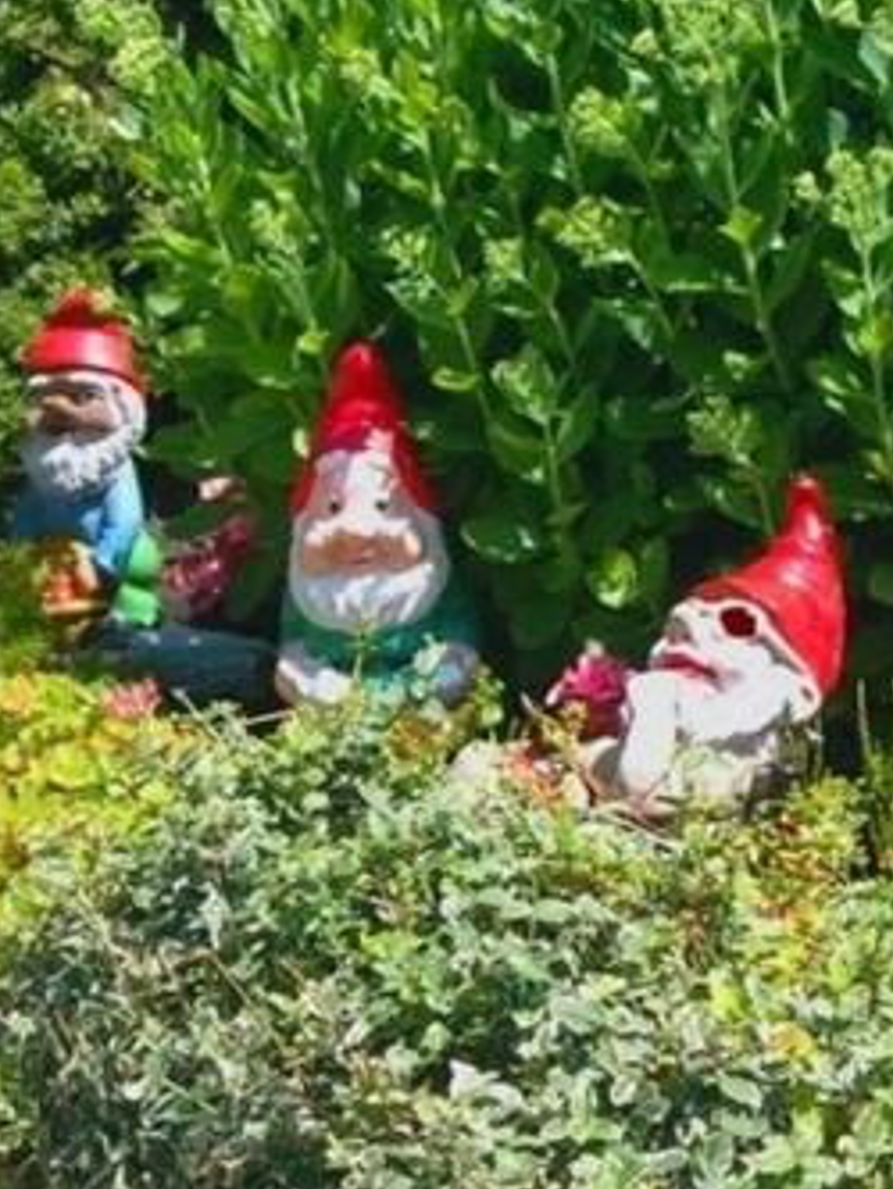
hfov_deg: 11.3
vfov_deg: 15.0
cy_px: 664
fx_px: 4503
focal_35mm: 131
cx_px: 561
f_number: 3.8
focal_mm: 15.2
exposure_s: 1/500
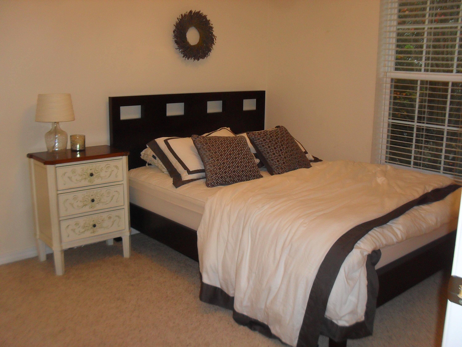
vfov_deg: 40.7
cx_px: 231
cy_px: 174
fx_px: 467
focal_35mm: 35
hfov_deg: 52.6
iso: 200
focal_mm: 6.3
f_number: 3.2
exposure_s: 1/45
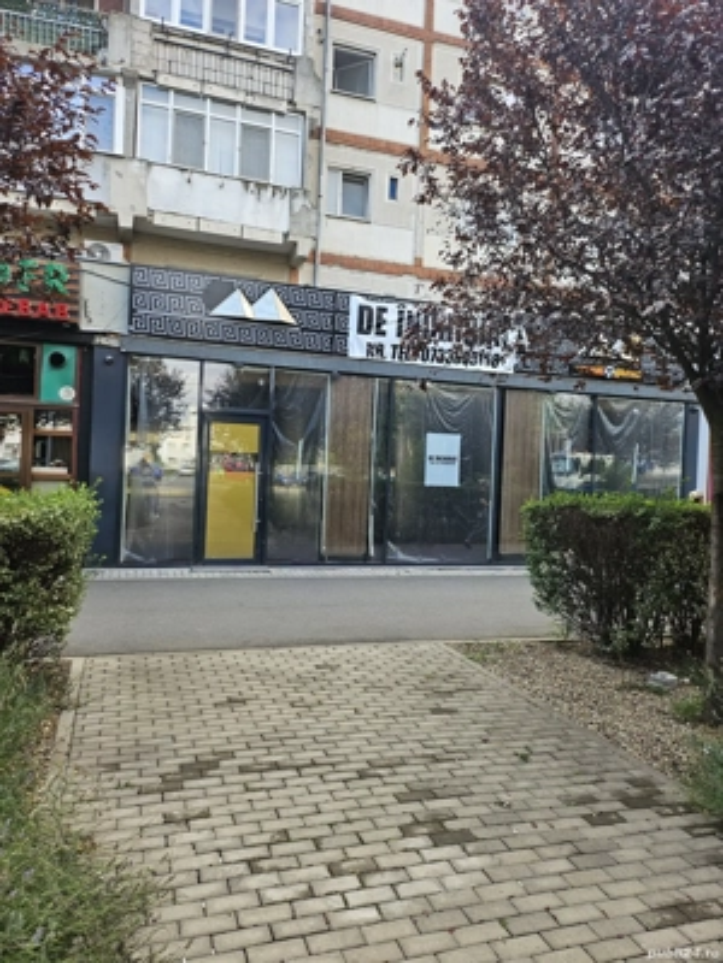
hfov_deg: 56.8
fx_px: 668
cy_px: 482
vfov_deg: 71.6
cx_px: 362
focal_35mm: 24
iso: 50
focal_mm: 5
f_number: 1.8
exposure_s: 1/373
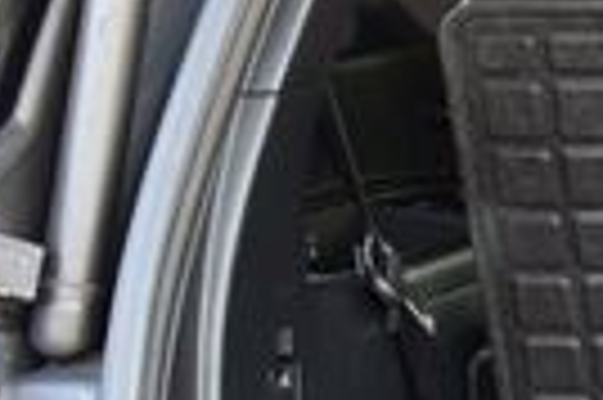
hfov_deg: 10.5
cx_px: 1372
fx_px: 2877
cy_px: 373
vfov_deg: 7.9
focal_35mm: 172
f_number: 6.3
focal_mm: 24
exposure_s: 1/20
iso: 400
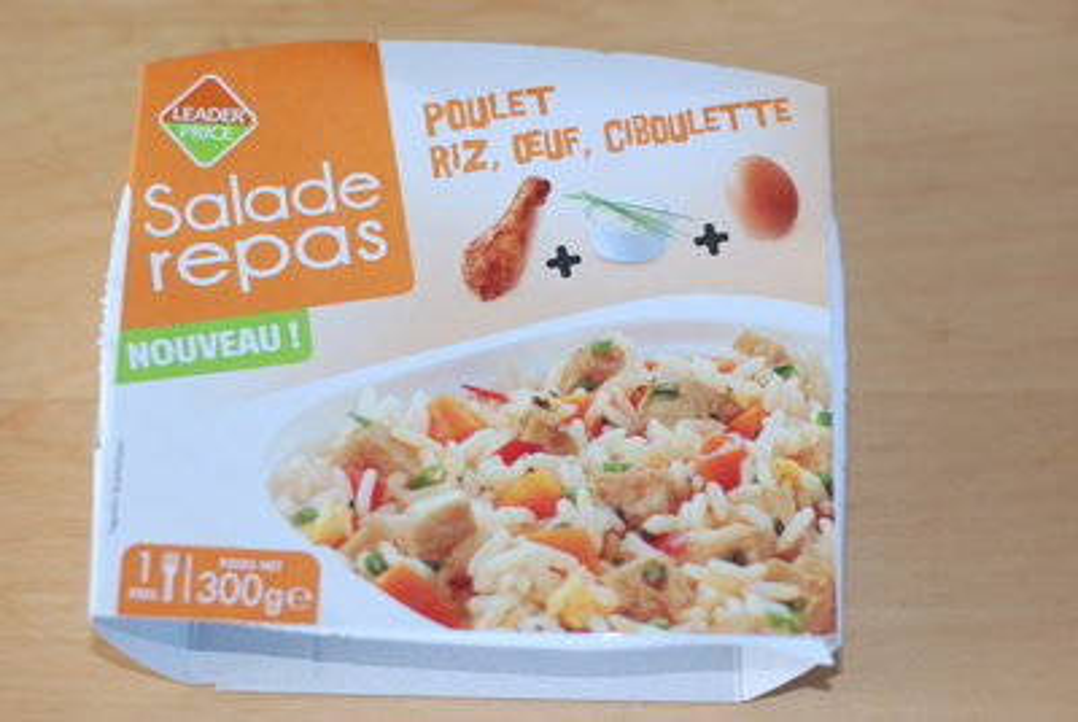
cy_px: 361
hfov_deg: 27.0
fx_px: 2249
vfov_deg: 18.2
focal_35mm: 75
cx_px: 539
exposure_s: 1/100
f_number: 2.8
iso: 200
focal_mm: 50
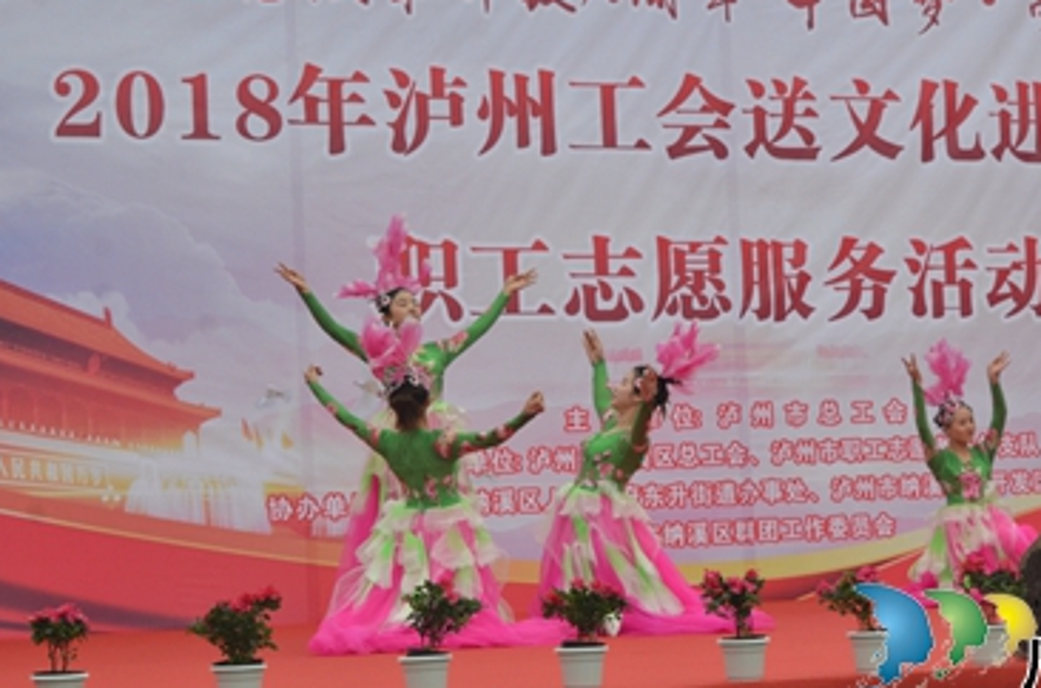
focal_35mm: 119
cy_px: 303
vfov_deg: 11.5
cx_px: 651
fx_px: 3432
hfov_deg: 17.2
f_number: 9.5
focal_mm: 58
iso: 1250
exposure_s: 1/350
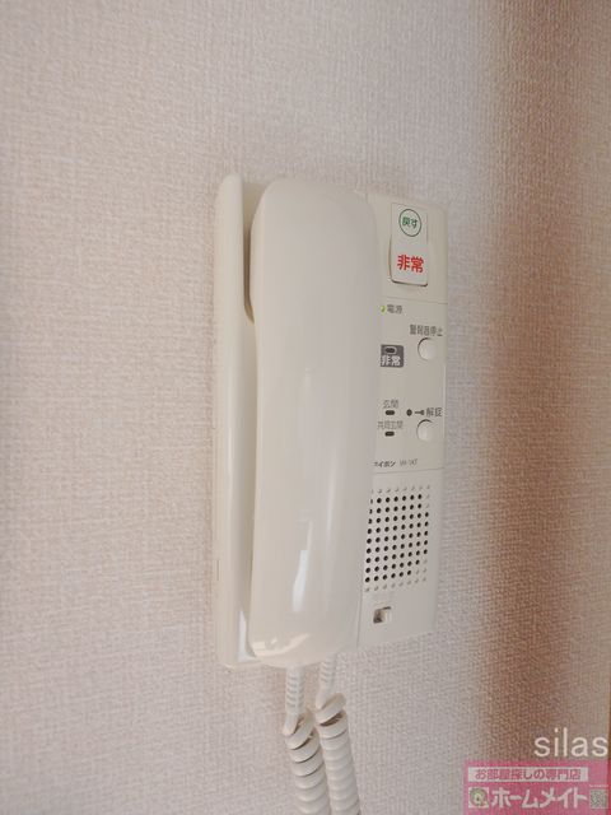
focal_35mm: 21
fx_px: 494
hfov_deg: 63.4
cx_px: 306
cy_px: 408
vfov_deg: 79.0
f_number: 3.5
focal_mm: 3.7
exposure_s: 1/30
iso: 200
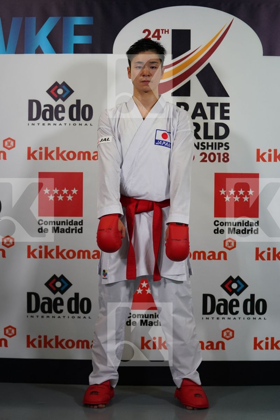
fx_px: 817
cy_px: 210
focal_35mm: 70
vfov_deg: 28.8
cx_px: 140
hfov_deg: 19.5
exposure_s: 1/500
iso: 2000
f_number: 2.8
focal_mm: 70
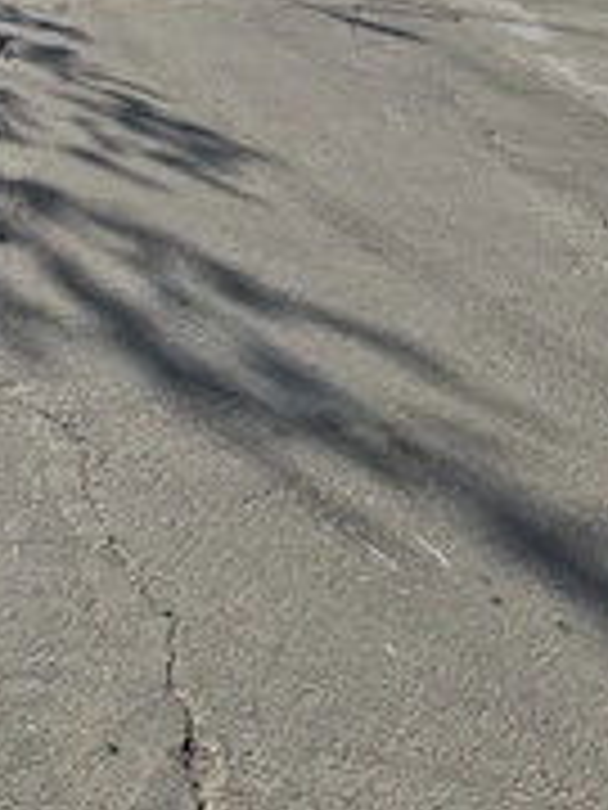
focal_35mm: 51
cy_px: -14
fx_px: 1194
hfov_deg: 27.4
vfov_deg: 34.0
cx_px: 50
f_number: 1.8
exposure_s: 1/7696
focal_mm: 5.4
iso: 64
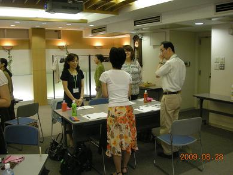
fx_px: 236
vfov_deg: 40.7
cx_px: 116
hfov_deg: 52.6
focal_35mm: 35
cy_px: 88
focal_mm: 5.7
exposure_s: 1/60
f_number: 2.8
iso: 302
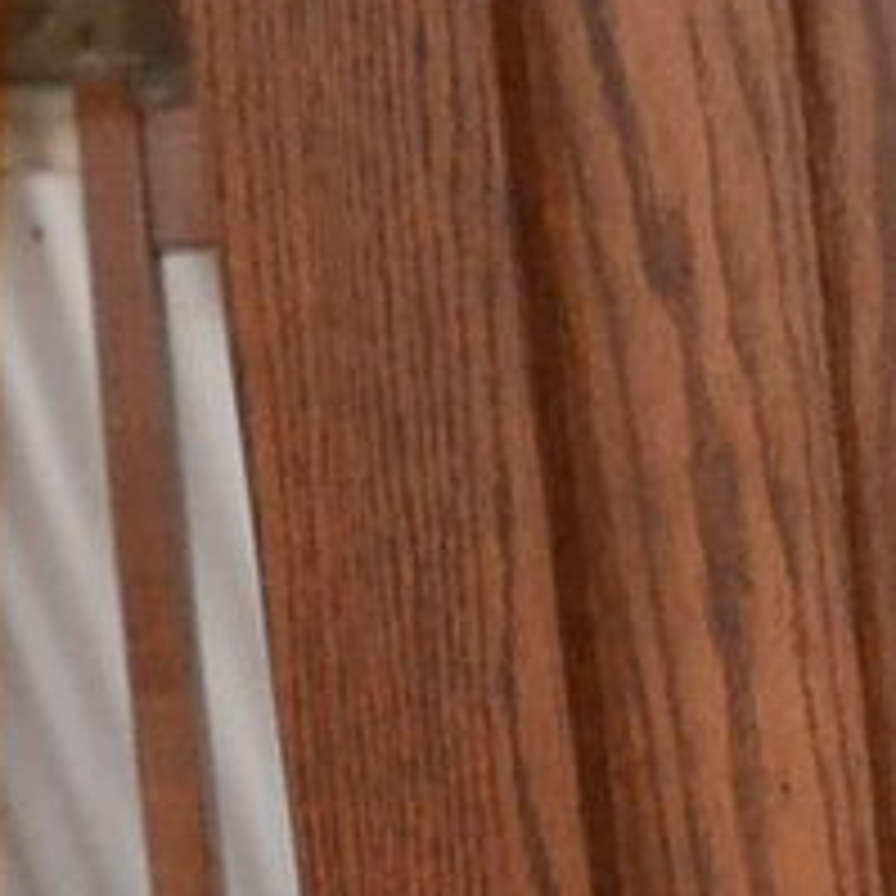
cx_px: 2976
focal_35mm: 241
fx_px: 7058
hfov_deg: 6.4
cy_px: 1628
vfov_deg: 7.1
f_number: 4.5
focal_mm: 22
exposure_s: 1/60
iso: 3200
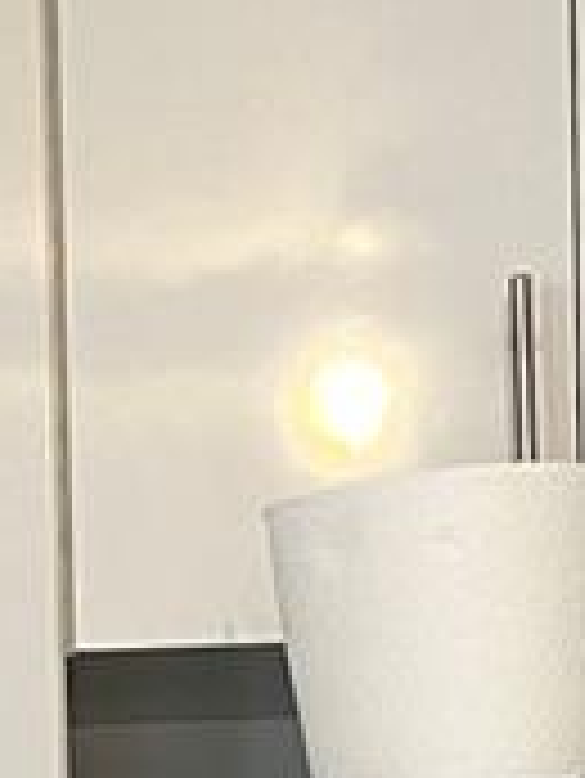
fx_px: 4051
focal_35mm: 180
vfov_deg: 10.2
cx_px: -40
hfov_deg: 8.2
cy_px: 1502
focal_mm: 5.7
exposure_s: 1/64
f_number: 1.5
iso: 125
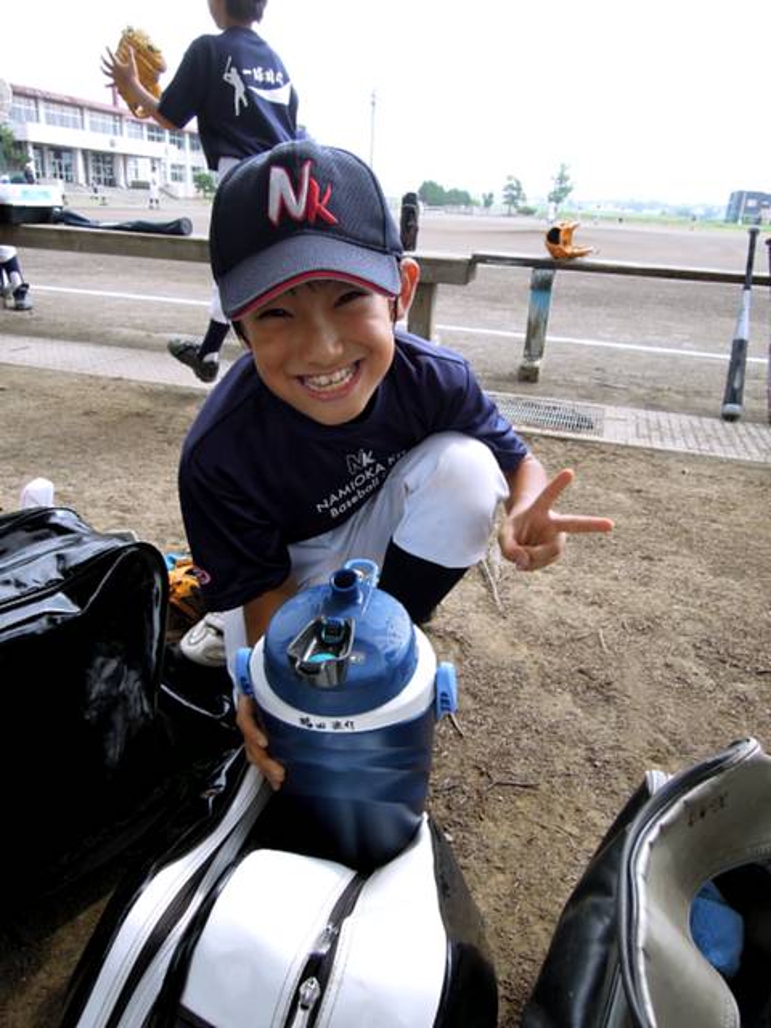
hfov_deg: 56.8
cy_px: 514
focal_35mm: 24
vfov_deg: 71.6
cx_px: 386
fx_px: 713
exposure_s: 1/800
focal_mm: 4.3
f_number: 2.8
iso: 160
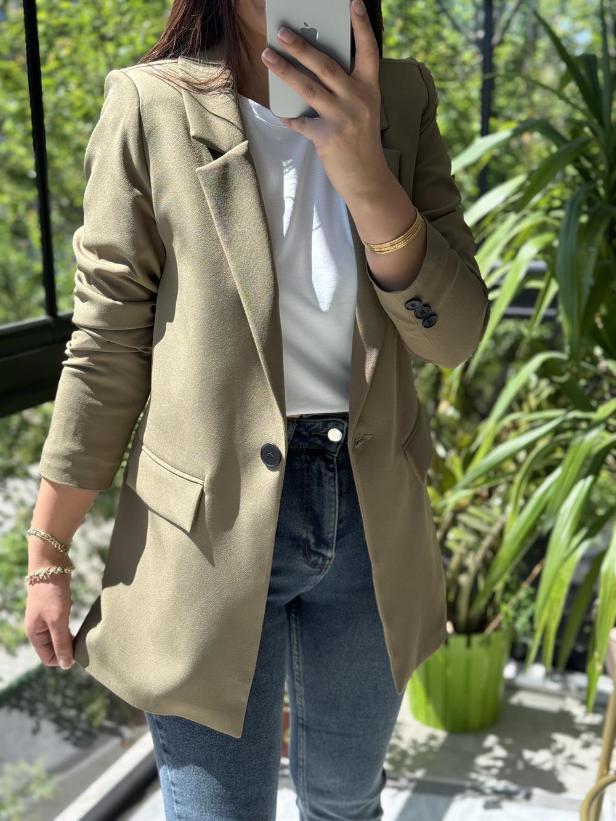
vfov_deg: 39.7
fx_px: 1139
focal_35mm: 48
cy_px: 410
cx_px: 308
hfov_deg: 30.3
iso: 64
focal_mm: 6.76
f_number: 1.78
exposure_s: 1/340
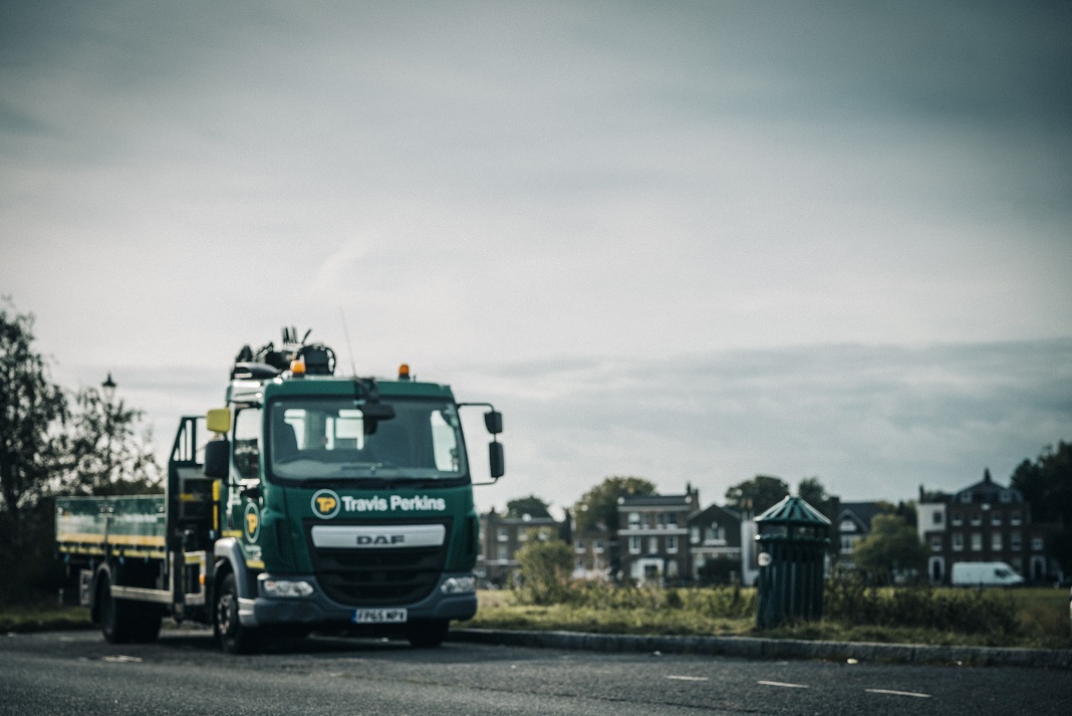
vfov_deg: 16.1
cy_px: 358
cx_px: 536
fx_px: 2532
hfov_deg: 23.9
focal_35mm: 85
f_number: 4.5
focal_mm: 85
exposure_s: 1/800
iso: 320
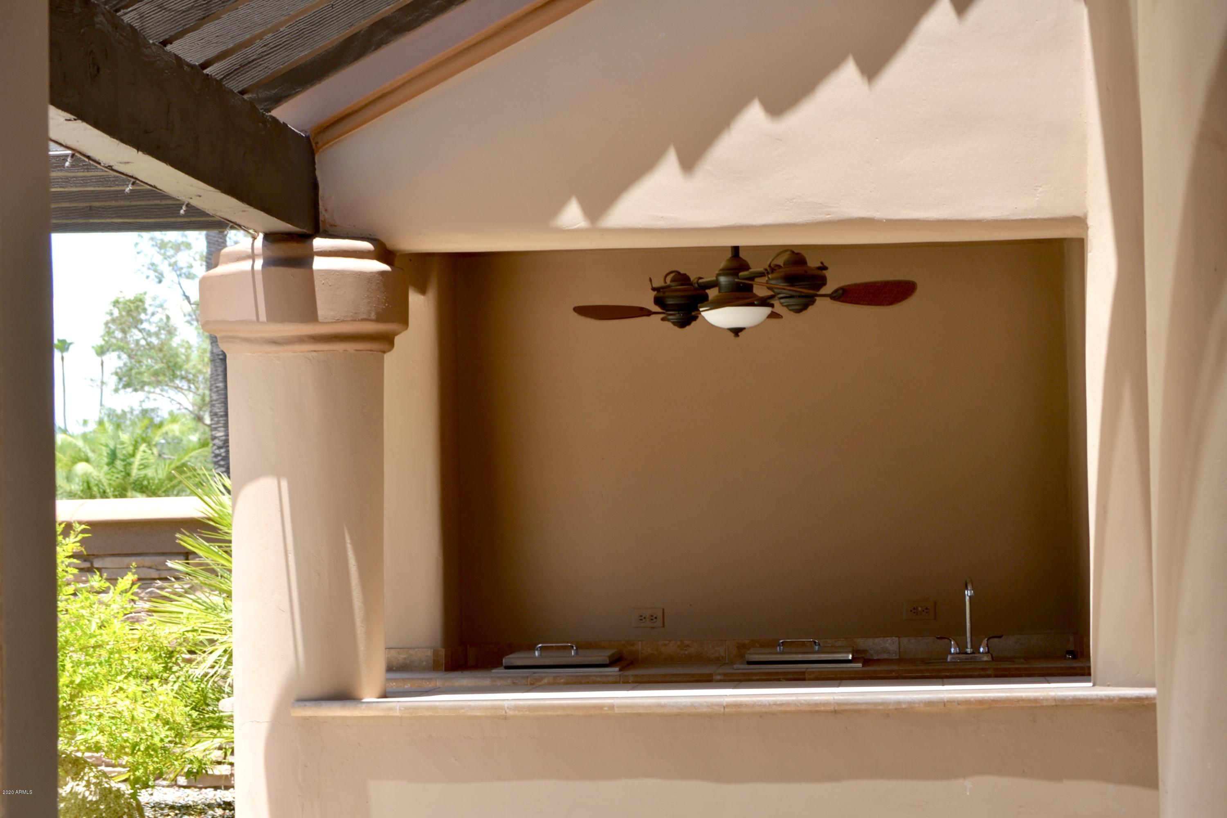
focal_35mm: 93
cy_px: 409
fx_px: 3170
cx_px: 614
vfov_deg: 14.7
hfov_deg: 21.9
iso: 100
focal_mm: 62
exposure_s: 1/80
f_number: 8
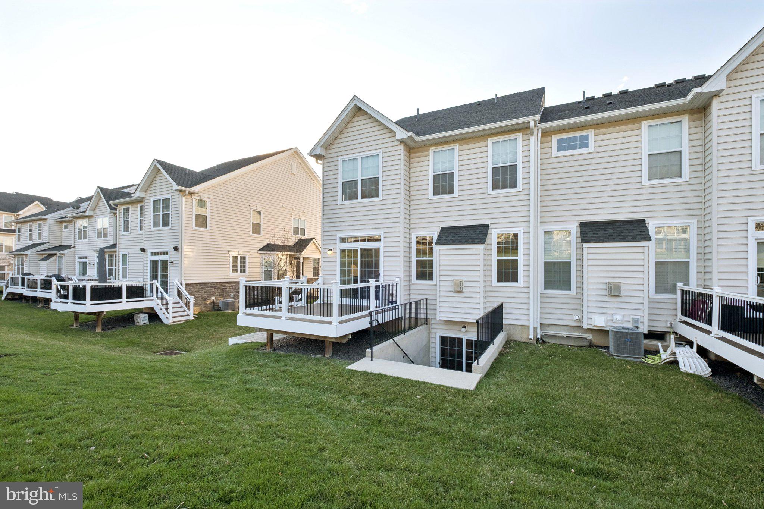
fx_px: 318
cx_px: 382
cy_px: 254
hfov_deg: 100.4
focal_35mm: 15
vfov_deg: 77.3
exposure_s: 1/180
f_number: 8
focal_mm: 10
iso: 320
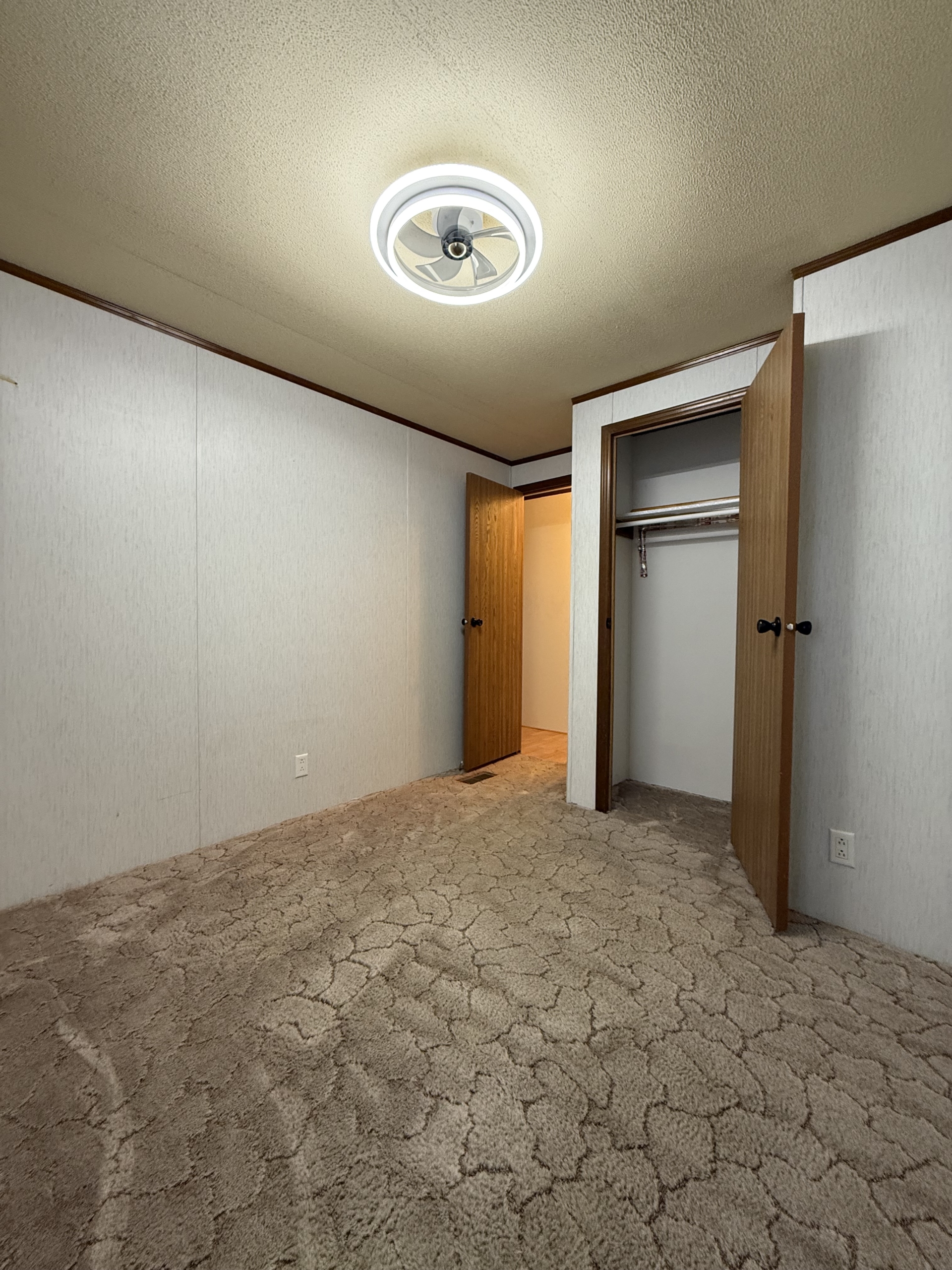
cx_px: 476
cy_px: 635
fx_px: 513
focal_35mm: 14
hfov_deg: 85.7
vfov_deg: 102.1
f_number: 2.2
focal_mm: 2.22
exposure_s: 1/60
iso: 400
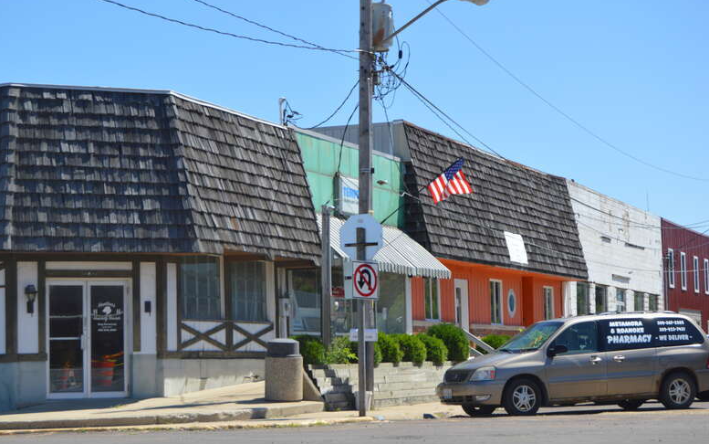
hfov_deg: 23.9
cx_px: 345
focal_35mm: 87
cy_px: 225
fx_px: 1672
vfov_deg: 15.1
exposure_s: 1/250
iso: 100
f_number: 8
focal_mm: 55
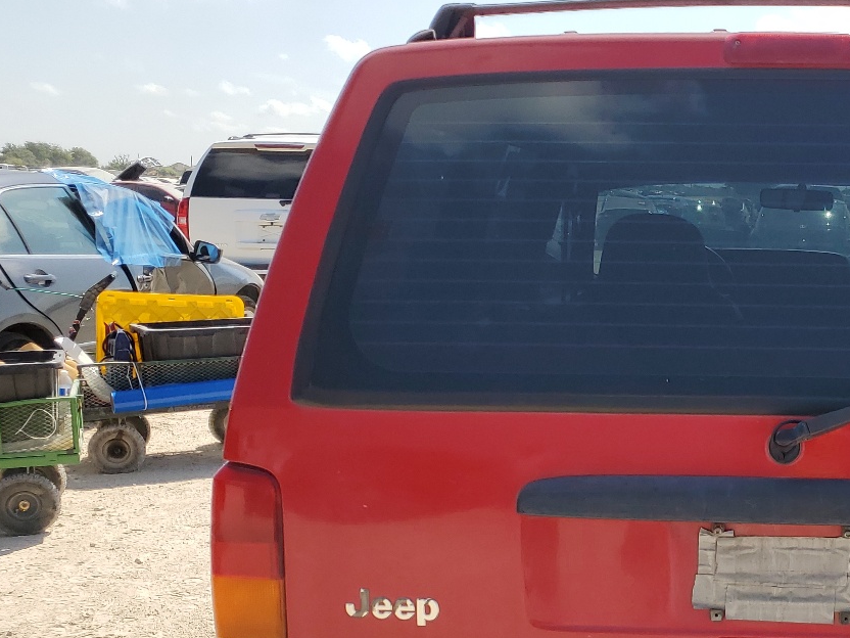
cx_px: 790
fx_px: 1228
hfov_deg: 35.6
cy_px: 460
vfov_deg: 28.8
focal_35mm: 50
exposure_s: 1/3333
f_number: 1.5
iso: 50
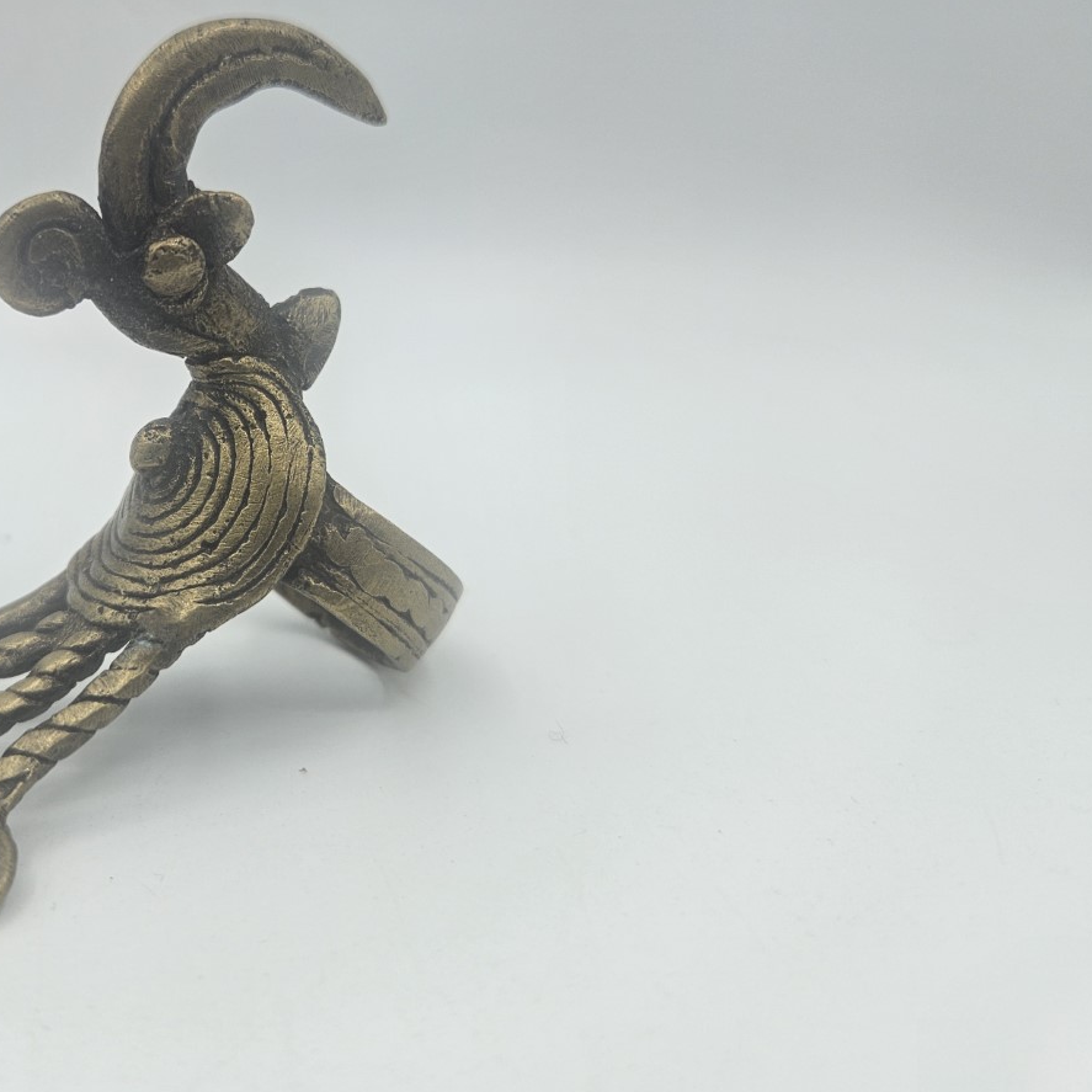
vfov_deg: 49.4
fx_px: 1178
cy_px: 437
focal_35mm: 33
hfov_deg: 47.4
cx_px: 240
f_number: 1.8
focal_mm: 5.4
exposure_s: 1/864
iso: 25
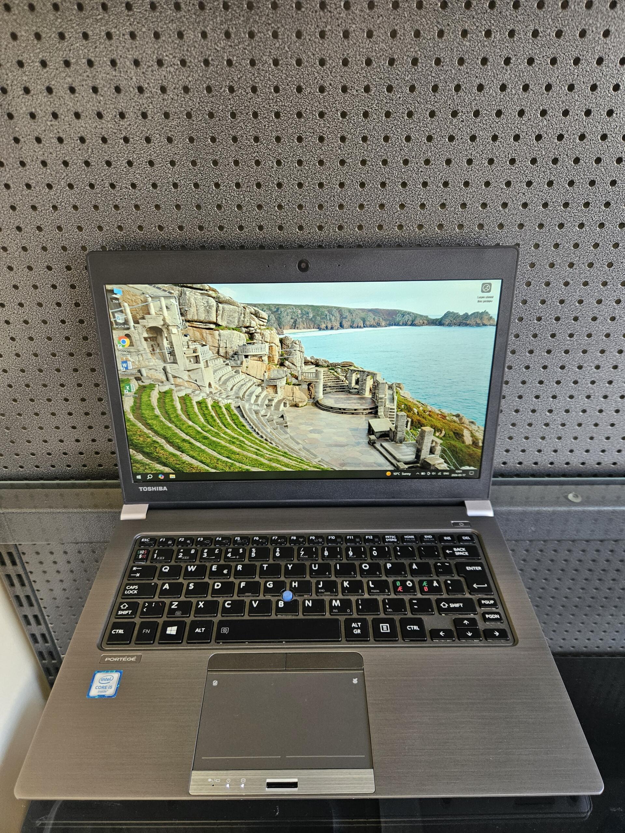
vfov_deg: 73.9
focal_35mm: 23
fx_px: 554
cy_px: 416
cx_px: 312
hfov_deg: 58.9
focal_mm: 5.4
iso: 250
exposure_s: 1/100
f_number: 1.8
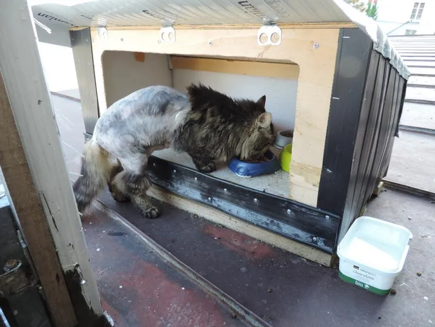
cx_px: 218
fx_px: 302
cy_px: 164
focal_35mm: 24
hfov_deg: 71.6
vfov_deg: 56.8
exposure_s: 1/40
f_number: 3
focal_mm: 4.3
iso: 80
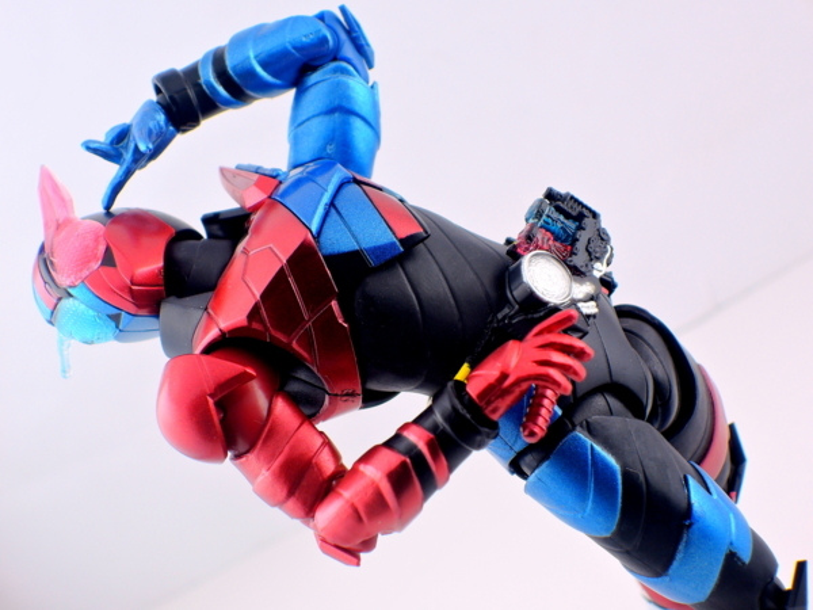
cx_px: 406
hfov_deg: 16.4
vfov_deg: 12.3
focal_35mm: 120
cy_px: 305
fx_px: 2818
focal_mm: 25.5
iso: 80
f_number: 5.6
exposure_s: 1/60
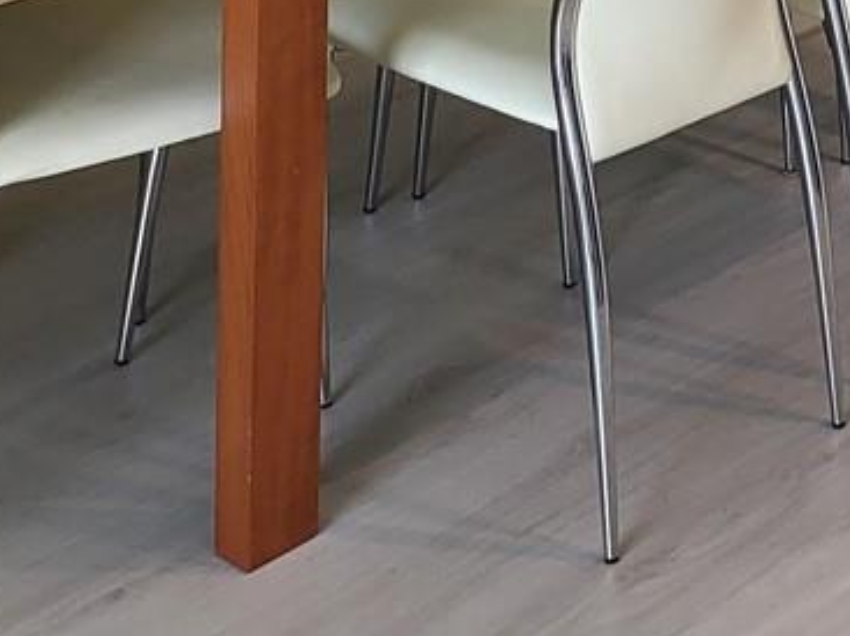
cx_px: 801
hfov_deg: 18.4
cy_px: -699
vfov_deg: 12.2
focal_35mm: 105
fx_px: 2577
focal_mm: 5
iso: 125
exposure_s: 1/120
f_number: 1.8
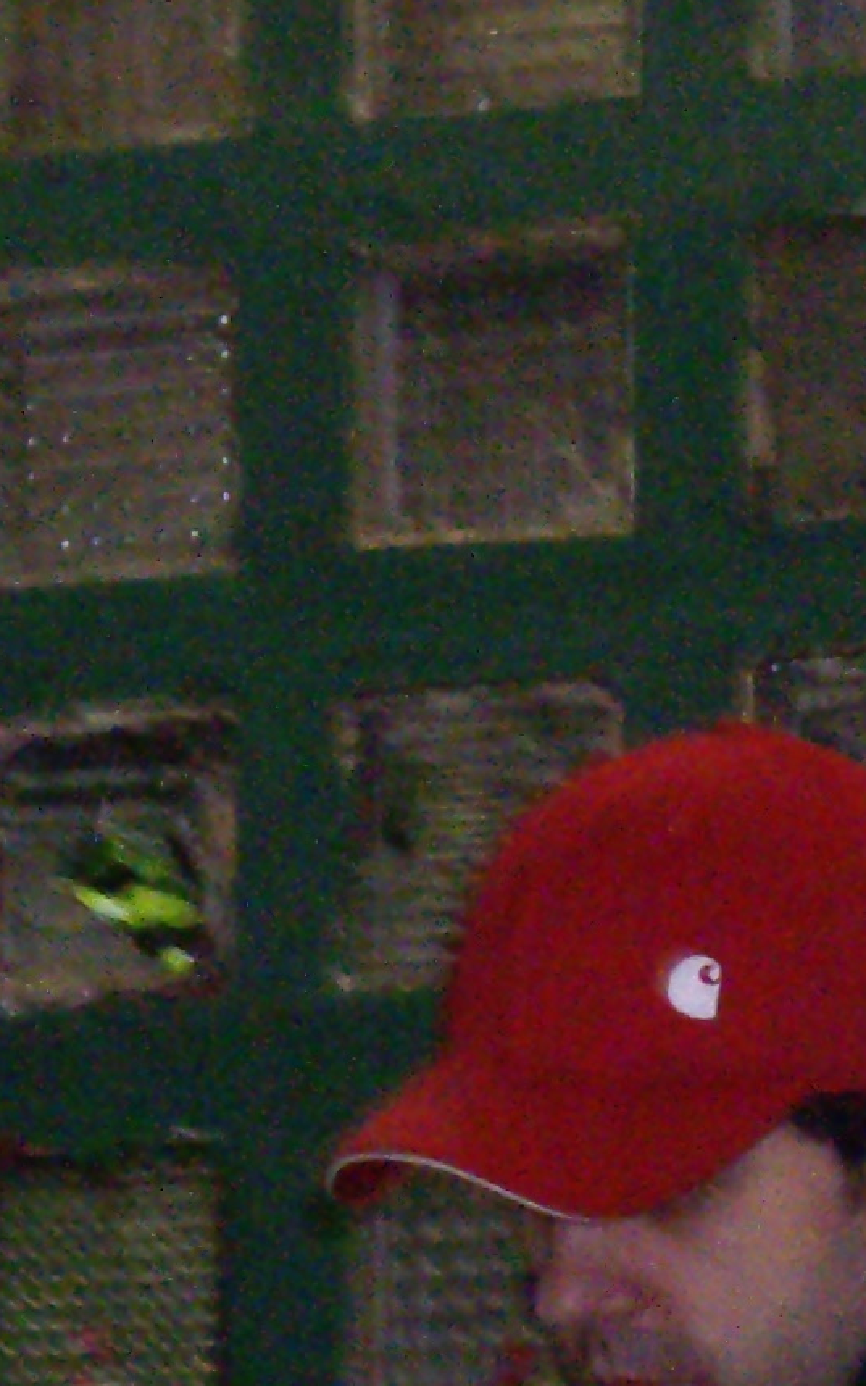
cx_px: 1014
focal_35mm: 414
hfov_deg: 3.2
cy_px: 1709
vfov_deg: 5.1
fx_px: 15631
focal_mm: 19.4
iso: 800
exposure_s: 1/100
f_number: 4.8
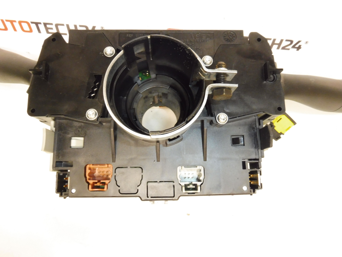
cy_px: 128
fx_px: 237
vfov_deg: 56.8
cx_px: 171
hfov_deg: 71.6
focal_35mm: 24
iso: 500
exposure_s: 1/30
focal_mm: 4.3
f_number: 5
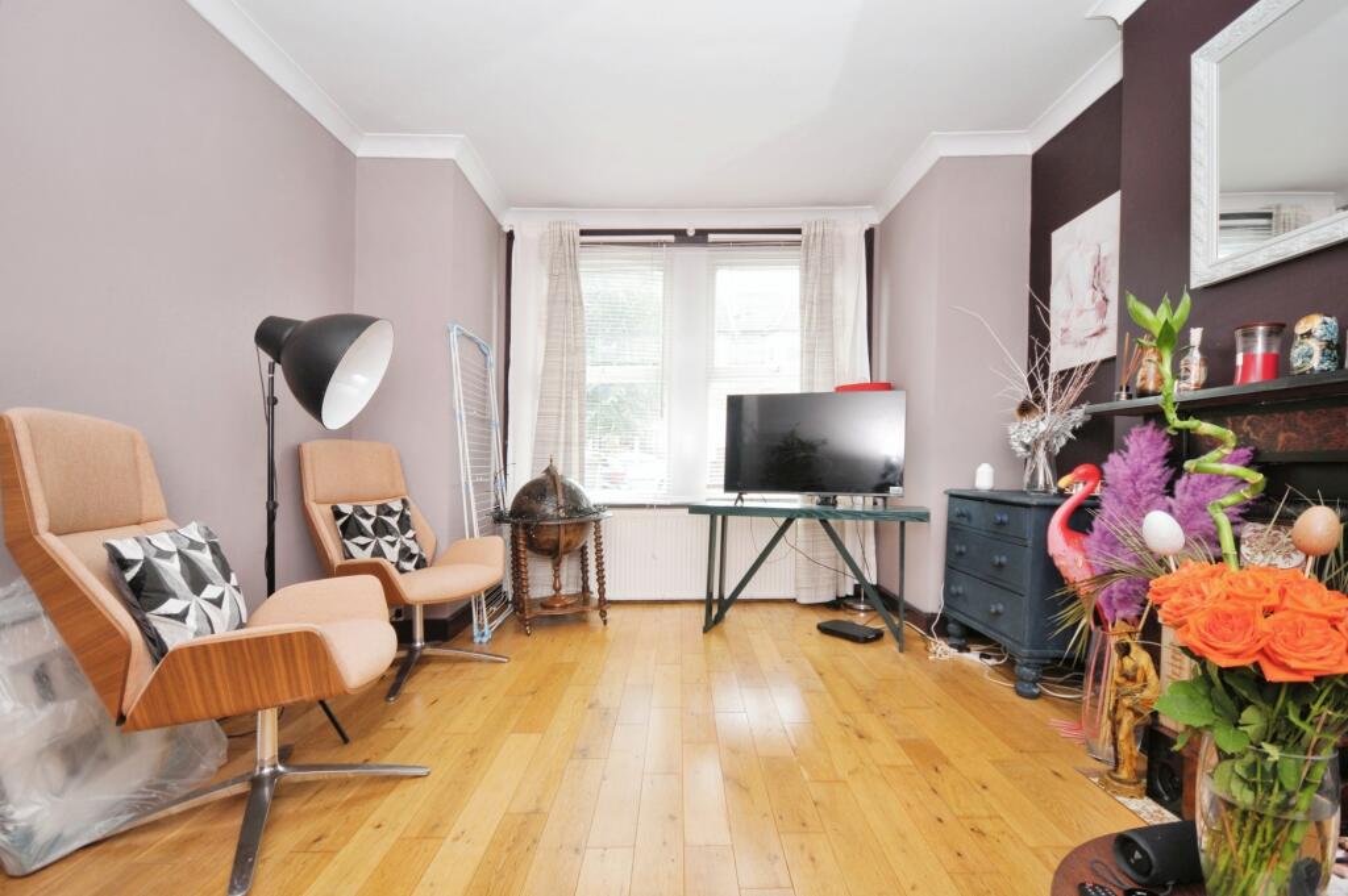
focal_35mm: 16
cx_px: 674
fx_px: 617
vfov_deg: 72.0
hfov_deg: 95.0
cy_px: 448
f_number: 5
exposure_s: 1/60
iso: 200
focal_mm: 11
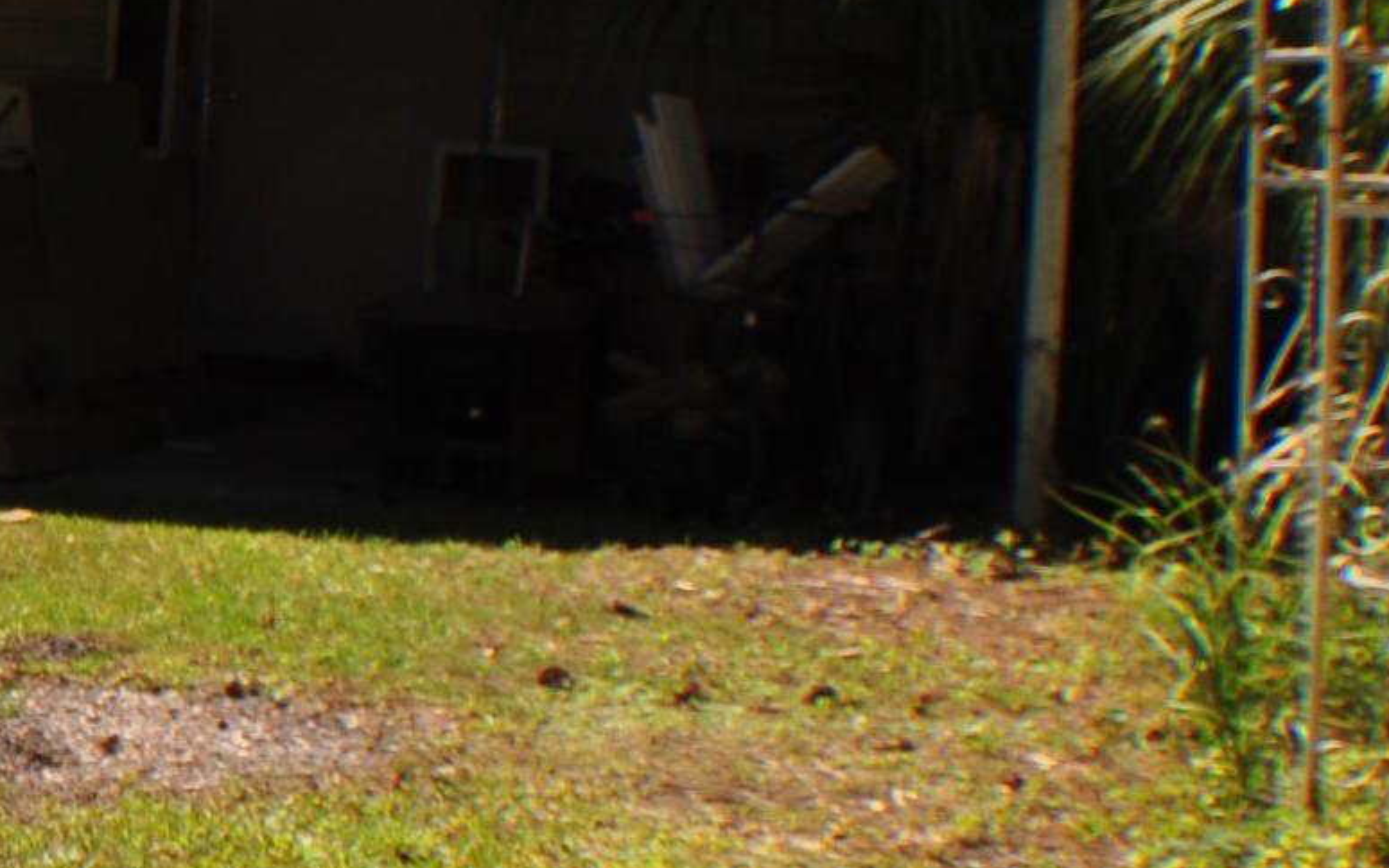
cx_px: -653
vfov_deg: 9.2
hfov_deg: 13.9
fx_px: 5376
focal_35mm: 142
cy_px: 343
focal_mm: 24
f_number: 13
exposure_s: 1/200
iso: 200
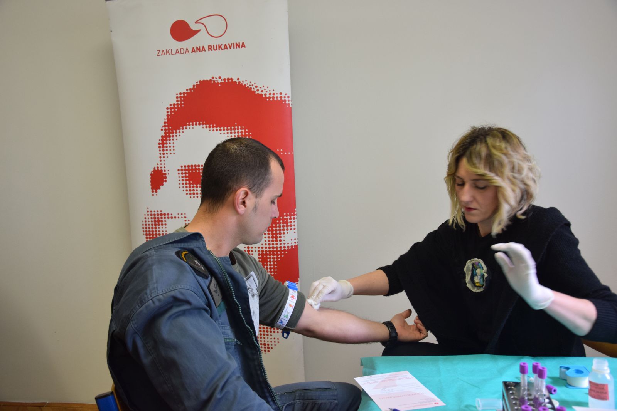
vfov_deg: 41.7
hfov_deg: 59.5
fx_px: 540
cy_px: 206
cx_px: 308
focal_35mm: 32
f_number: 4
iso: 640
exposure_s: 1/60
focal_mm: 21
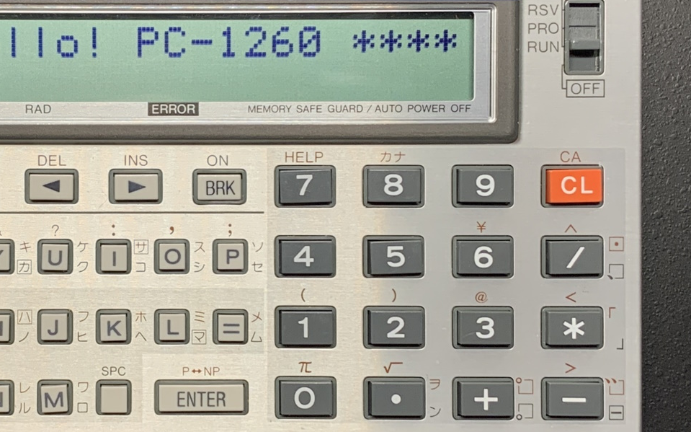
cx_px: 142
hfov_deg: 41.7
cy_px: 198
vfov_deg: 28.0
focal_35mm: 46
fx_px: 866
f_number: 1.8
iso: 80
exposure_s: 1/92
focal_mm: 4.25
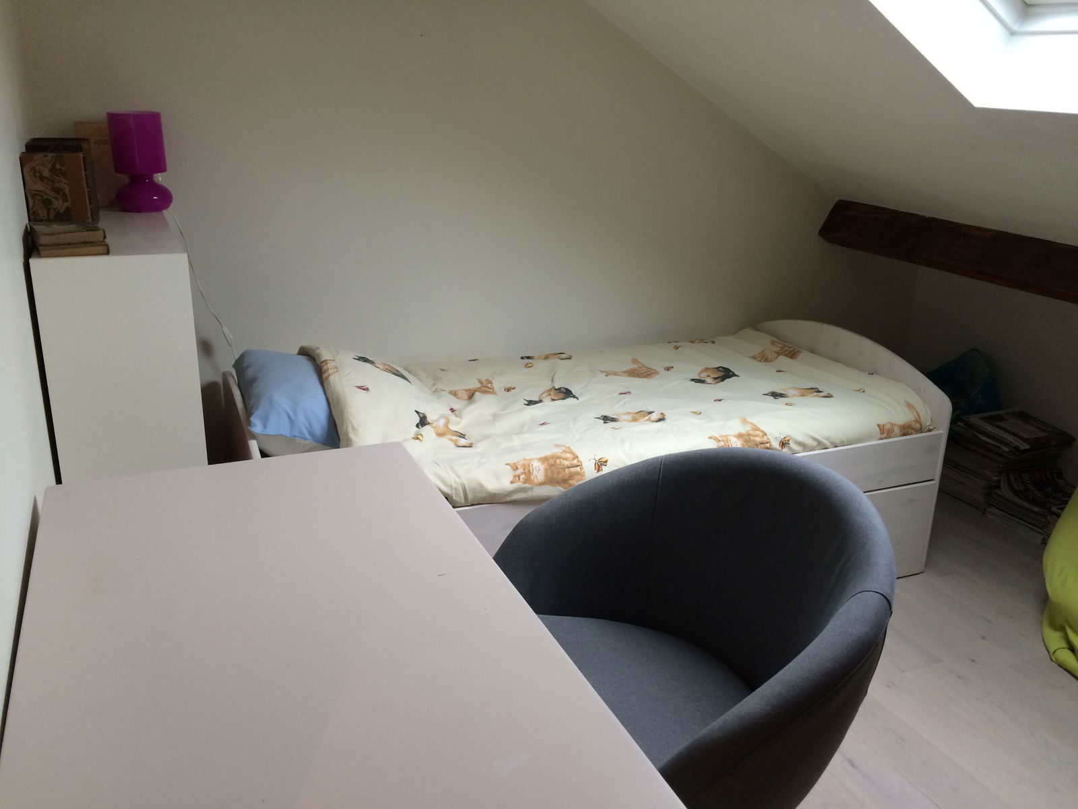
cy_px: 404
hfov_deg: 61.7
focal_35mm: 29
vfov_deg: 48.2
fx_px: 903
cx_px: 539
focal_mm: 4.15
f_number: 2.2
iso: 100
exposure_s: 1/30
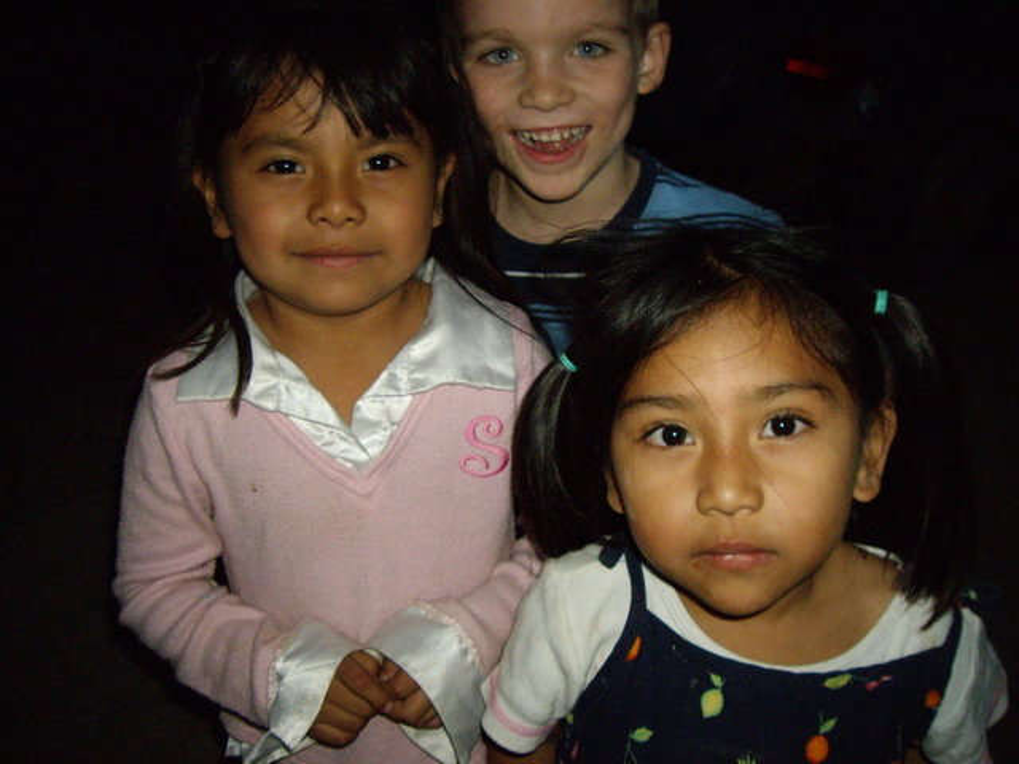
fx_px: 1119
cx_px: 510
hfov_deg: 49.0
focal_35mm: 38
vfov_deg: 37.7
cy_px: 382
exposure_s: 1/40
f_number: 2.7
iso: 400
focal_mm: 6.2
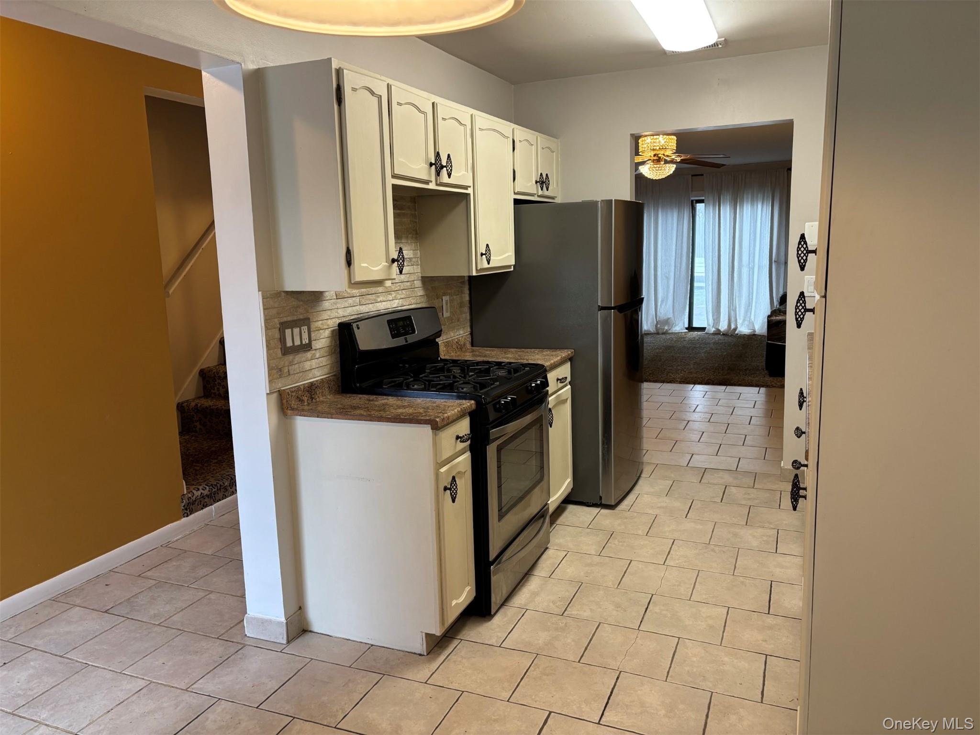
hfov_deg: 67.3
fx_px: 736
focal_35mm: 26
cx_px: 490
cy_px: 368
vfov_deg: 53.1
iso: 100
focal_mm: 5.96
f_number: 1.6
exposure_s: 1/60
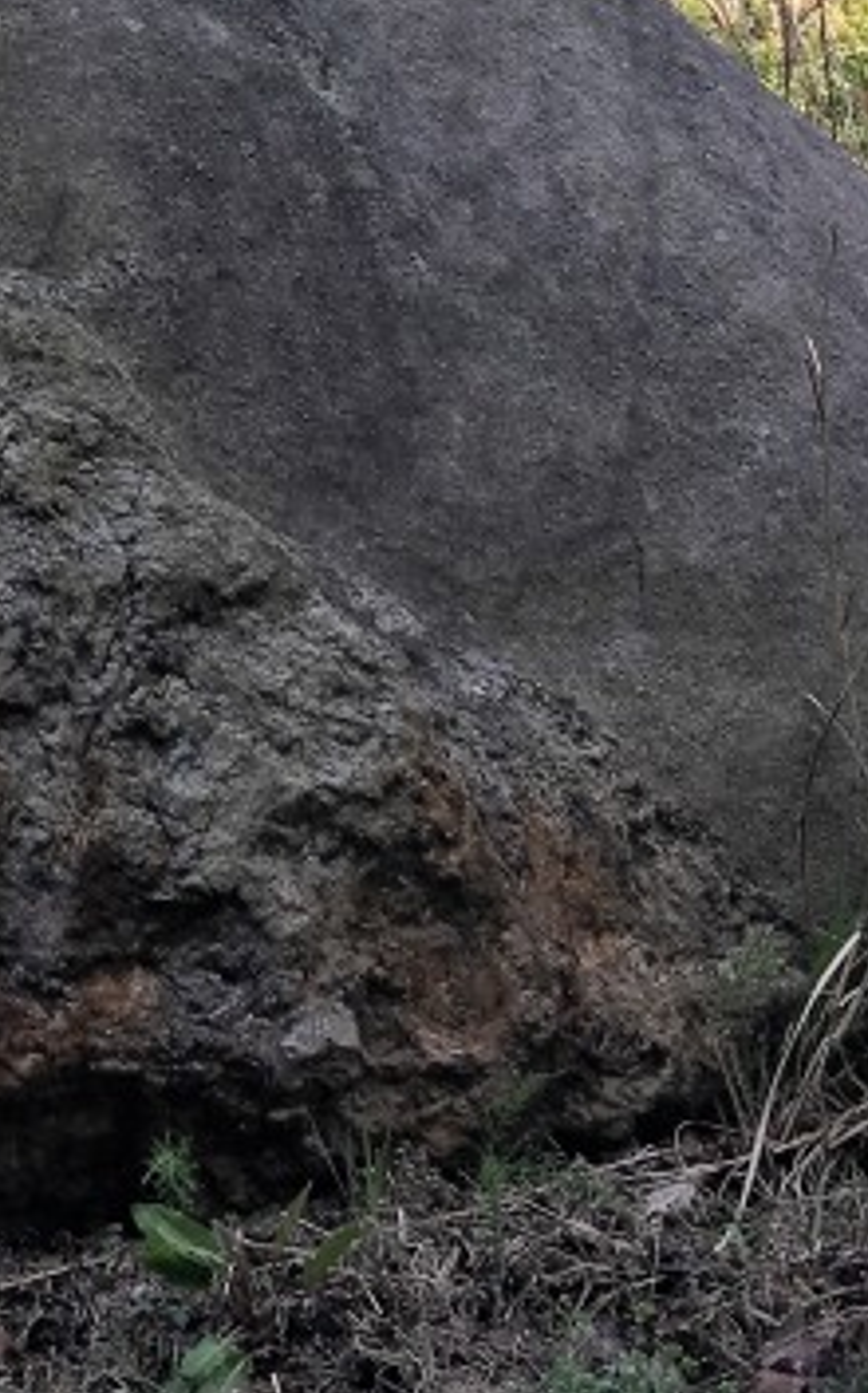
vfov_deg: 21.9
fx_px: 3527
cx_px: -333
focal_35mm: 93
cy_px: 154
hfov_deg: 13.4
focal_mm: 4.15
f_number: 2.2
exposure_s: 1/199
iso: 25
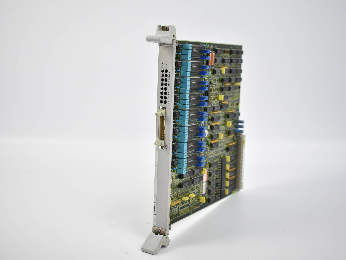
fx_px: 490
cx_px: 183
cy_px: 130
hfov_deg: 38.9
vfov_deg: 29.7
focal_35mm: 49
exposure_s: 1/50
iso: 140
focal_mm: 30
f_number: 4.2
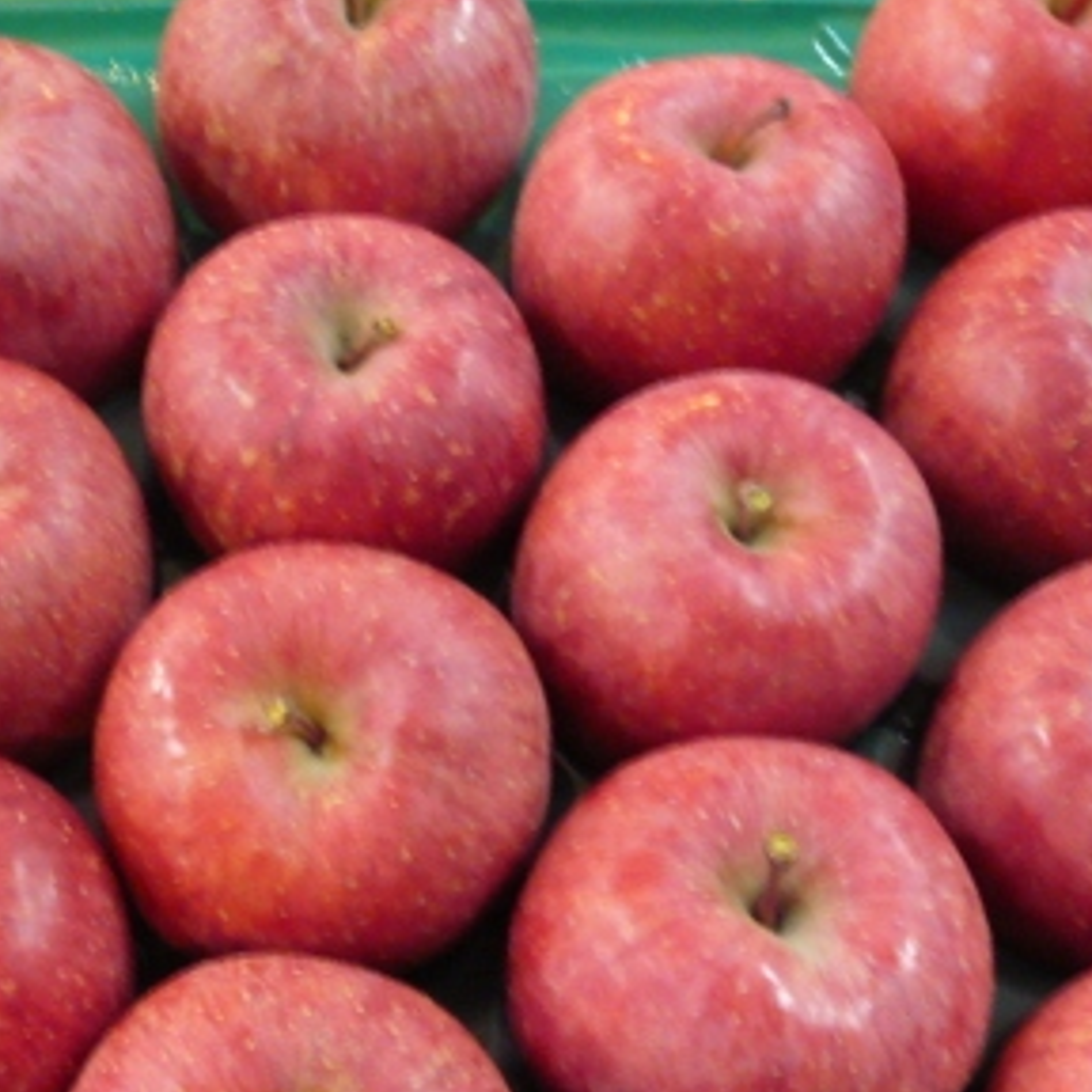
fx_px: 2034
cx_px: 337
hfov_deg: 29.8
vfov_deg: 29.9
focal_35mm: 57
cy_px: 690
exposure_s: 1/5
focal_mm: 4.7
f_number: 2.8
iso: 200
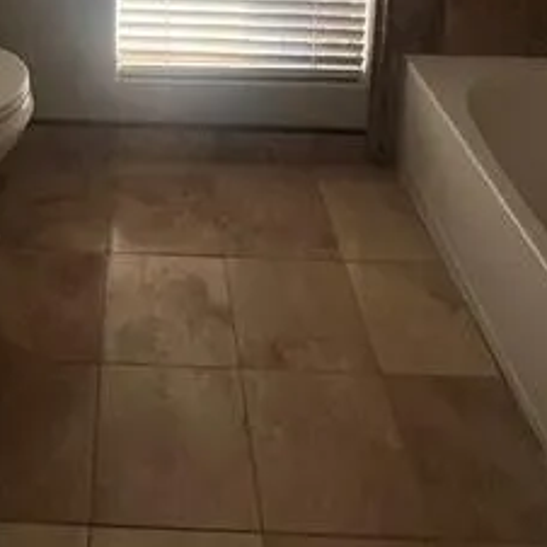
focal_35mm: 39
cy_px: -257
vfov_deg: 28.9
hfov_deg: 41.5
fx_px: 697
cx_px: 133
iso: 80
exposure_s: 1/120
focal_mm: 1.57
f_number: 1.8
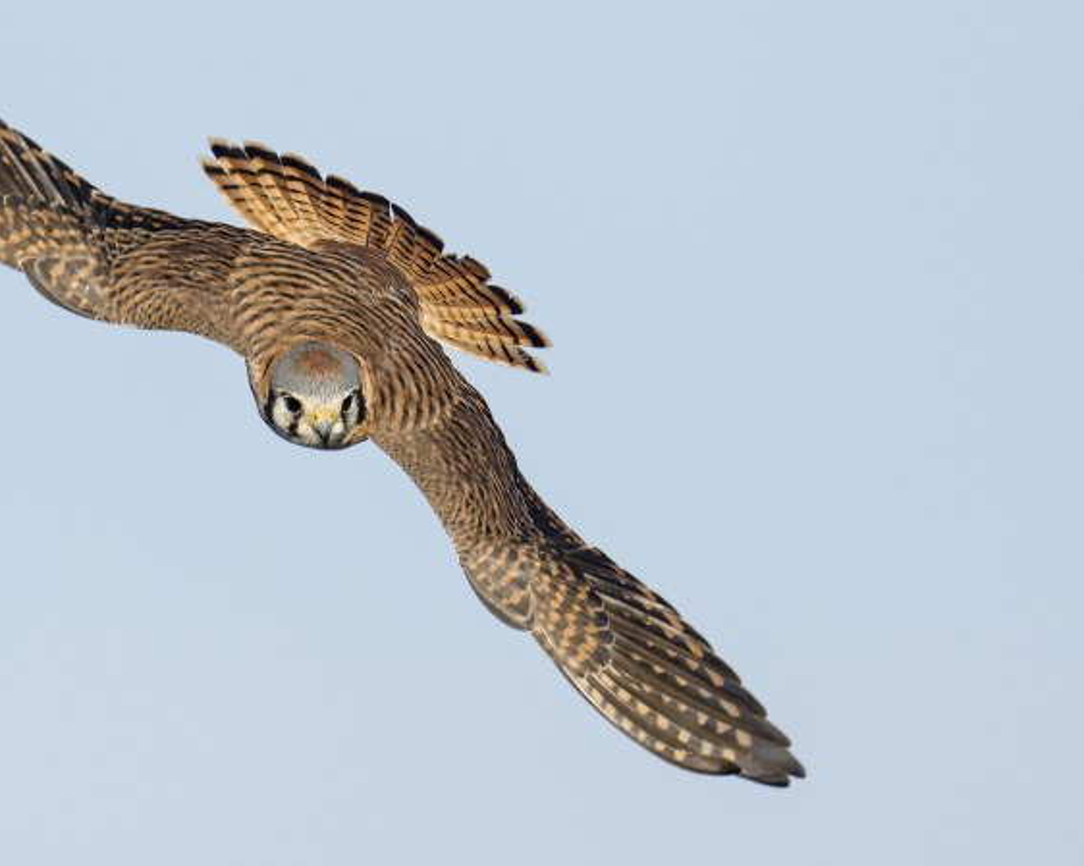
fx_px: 36010
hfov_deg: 1.7
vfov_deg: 1.4
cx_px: 338
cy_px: 372
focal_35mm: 1123
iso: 1250
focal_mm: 840
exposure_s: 1/4000
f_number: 6.3
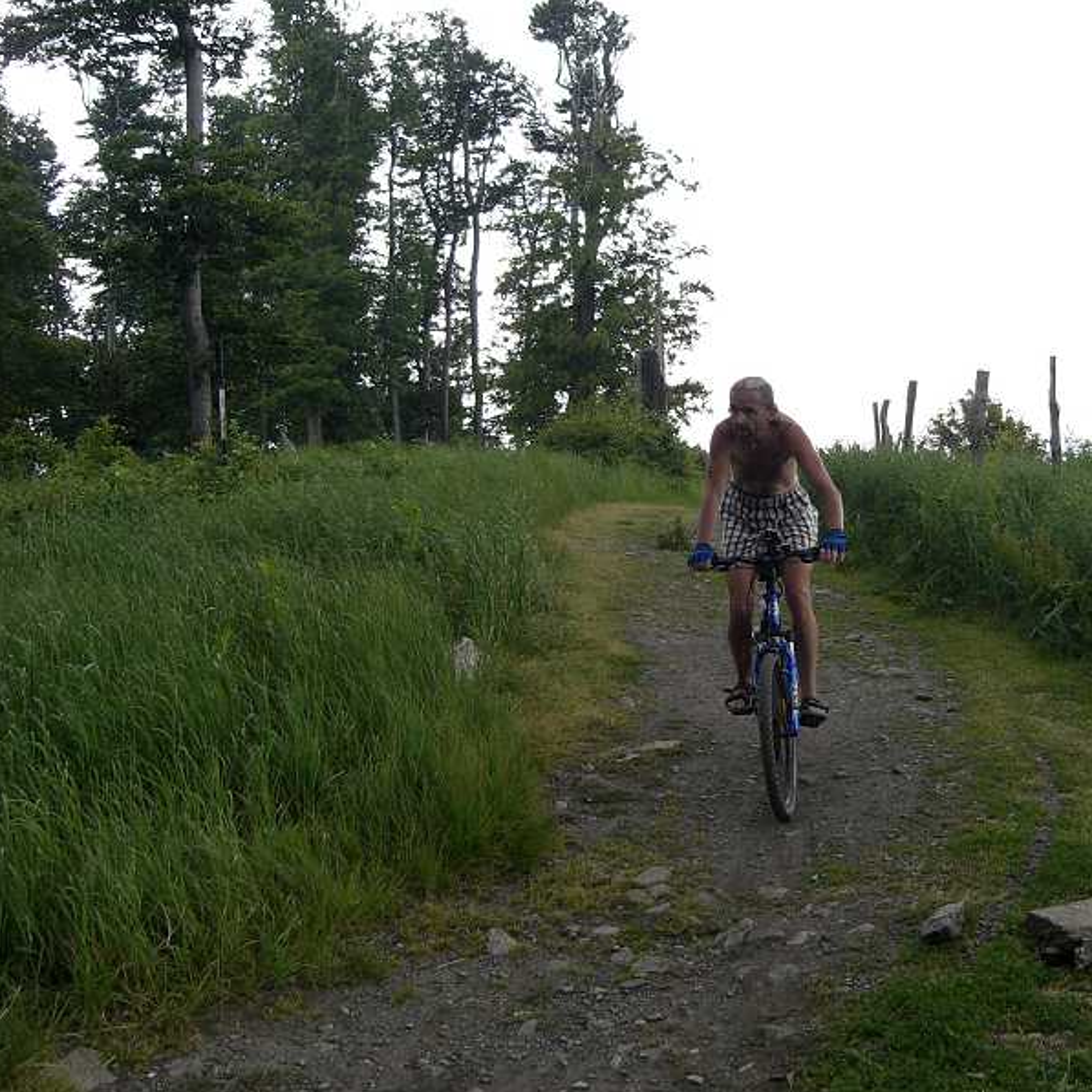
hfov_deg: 37.2
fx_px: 1606
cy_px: 545
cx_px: 713
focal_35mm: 45
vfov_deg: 37.6
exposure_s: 1/320
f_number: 3.1
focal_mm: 6.3
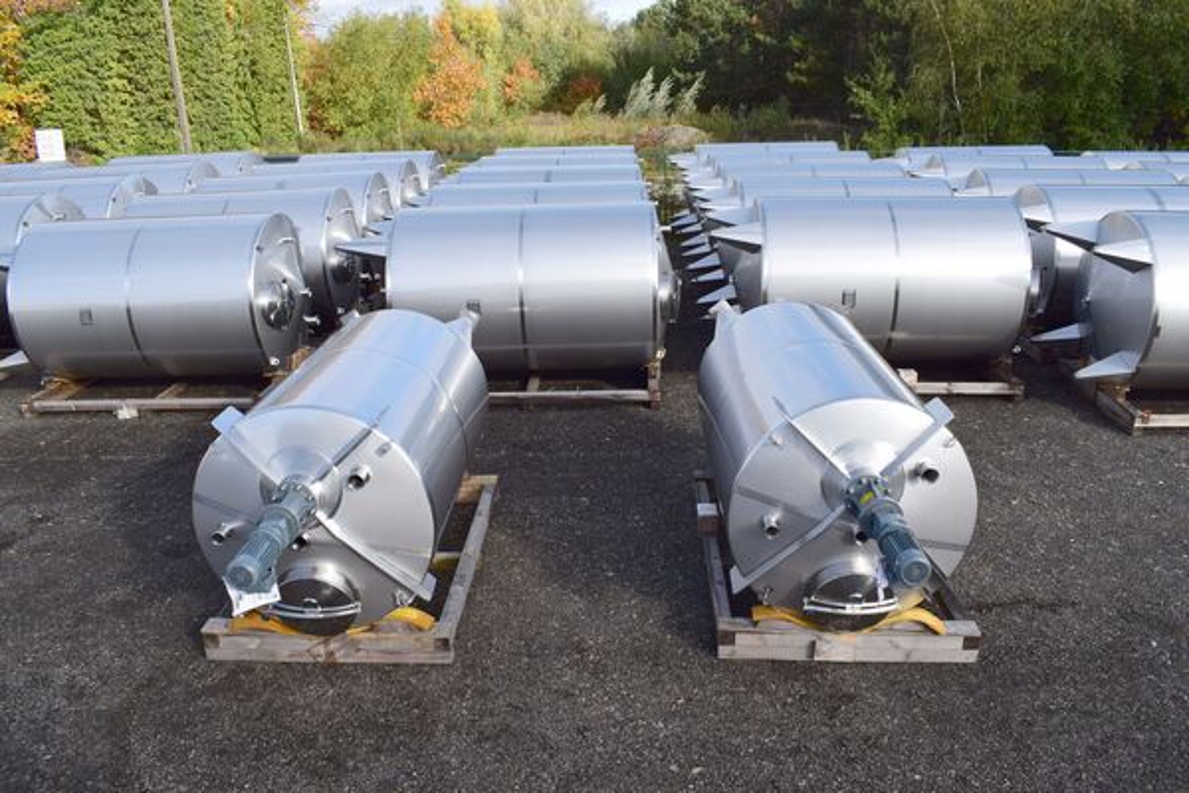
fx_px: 892
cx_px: 594
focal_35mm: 27
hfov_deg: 67.4
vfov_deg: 47.9
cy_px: 396
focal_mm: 18
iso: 400
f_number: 11
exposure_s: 1/400
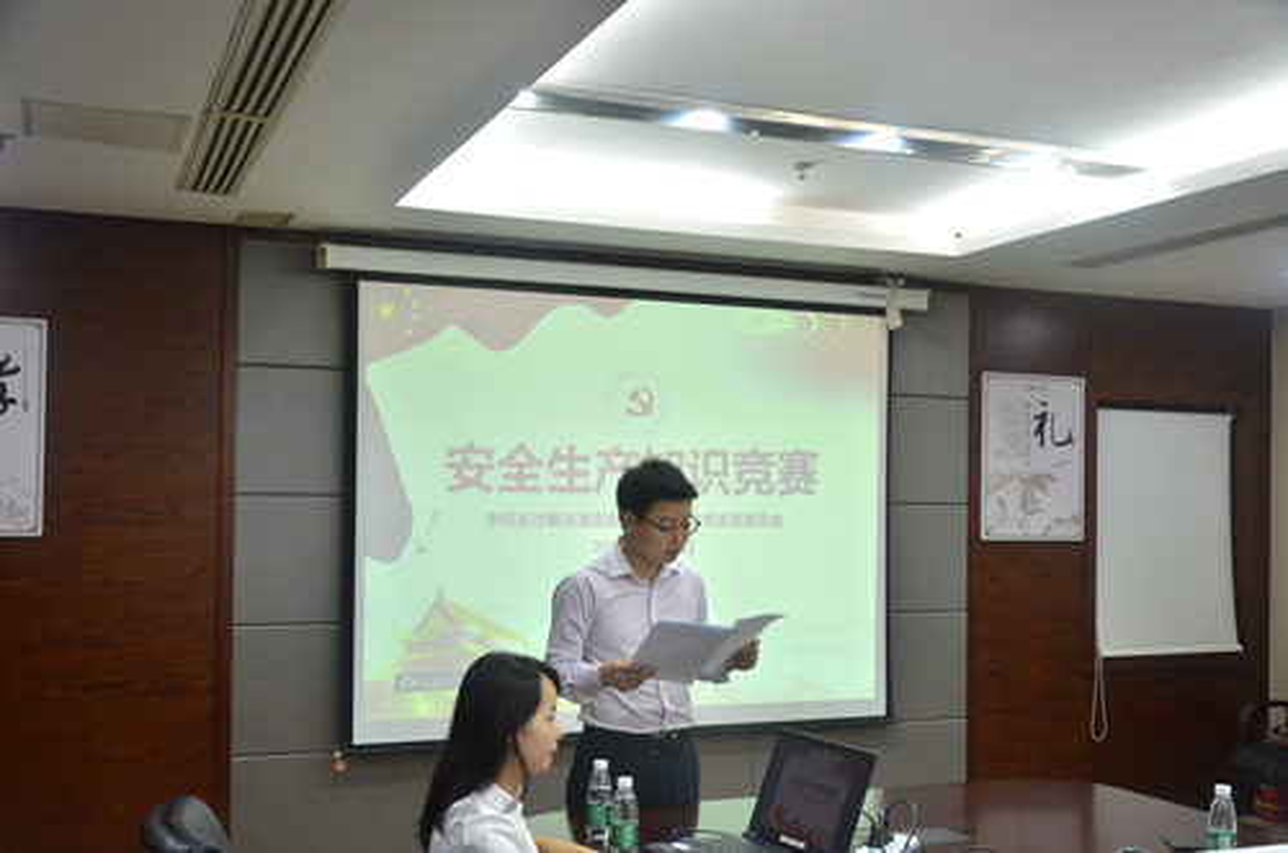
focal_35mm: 39
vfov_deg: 34.1
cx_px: 644
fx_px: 1392
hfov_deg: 49.6
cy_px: 426
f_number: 4.5
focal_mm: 26
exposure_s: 1/60
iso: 800
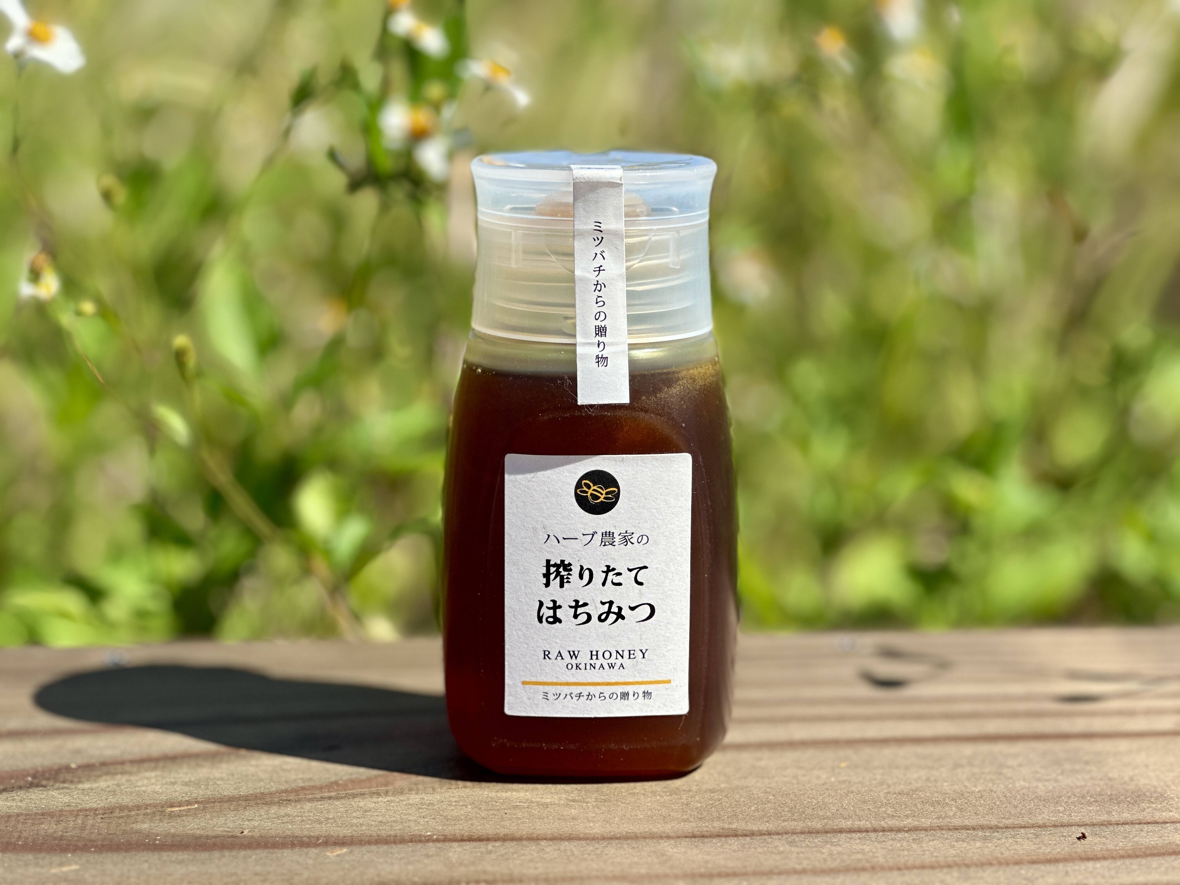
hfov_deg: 25.3
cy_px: 442
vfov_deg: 19.1
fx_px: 2625
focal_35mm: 77
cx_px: 590
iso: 32
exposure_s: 1/927
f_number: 2.8
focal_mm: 9
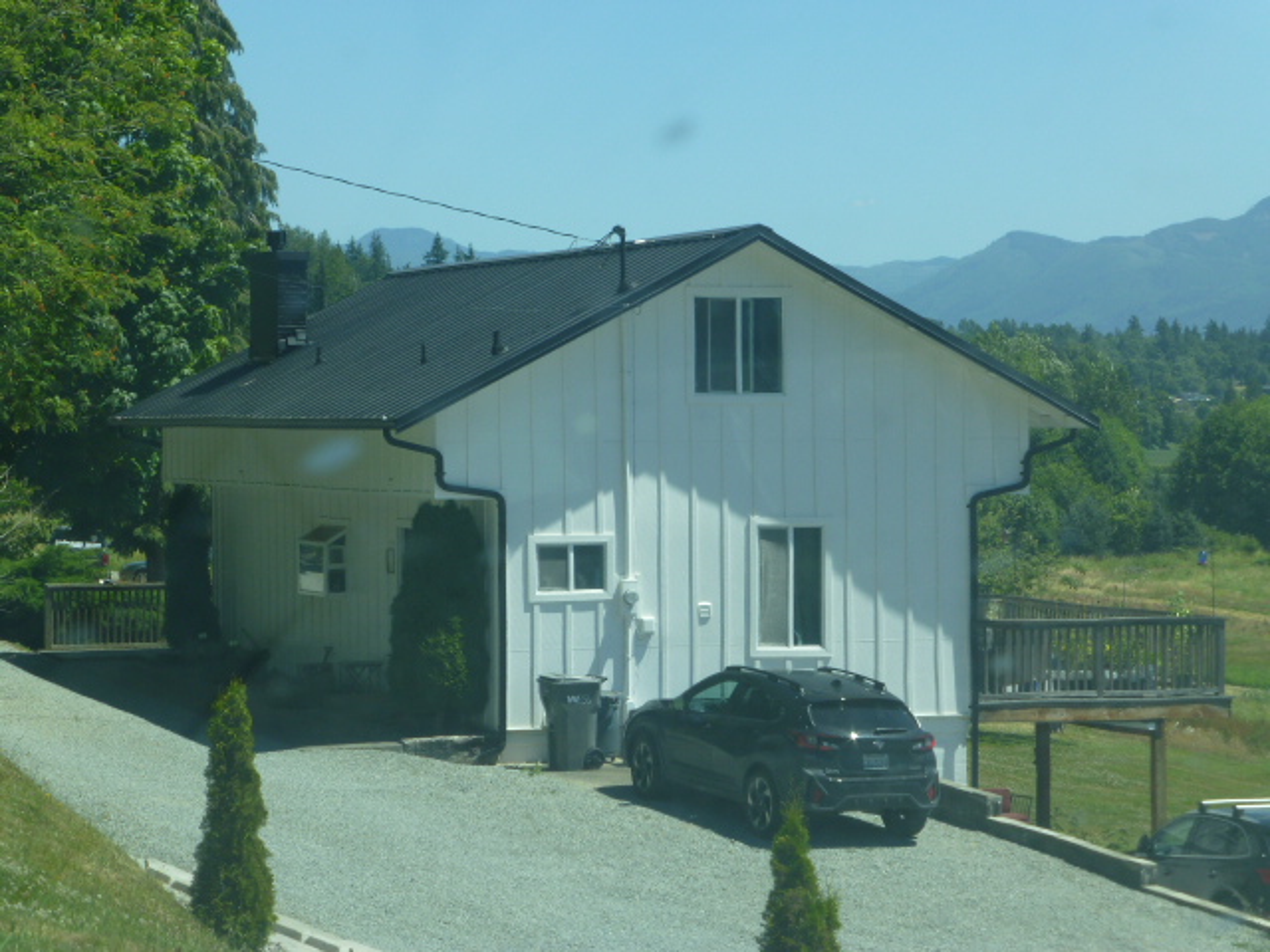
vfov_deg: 15.4
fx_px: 3522
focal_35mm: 96
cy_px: 476
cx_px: 635
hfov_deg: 20.4
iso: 100
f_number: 5.3
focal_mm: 17.1
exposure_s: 1/320
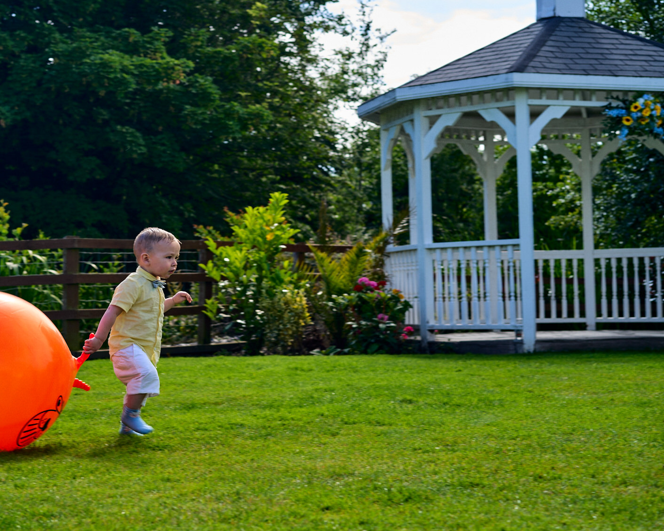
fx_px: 1434
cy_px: 252
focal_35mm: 73
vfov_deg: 21.0
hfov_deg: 25.9
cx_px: 222
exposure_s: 1/80
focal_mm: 55
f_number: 4.5
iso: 160
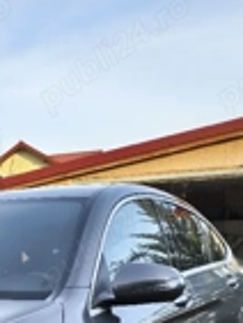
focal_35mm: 68
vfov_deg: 24.3
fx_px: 636
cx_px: -18
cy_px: 438
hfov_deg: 20.7
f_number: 1.8
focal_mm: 5.56
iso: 135
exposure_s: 1/120
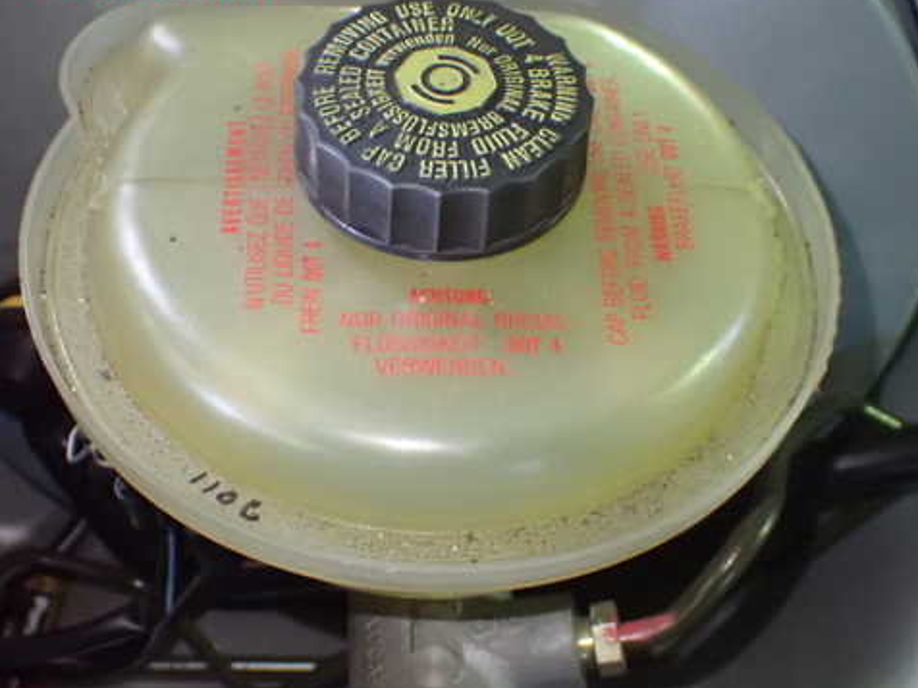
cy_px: 393
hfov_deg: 30.7
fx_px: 1671
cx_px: 486
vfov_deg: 23.3
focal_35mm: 63
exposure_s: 1/50
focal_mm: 9.01
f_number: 3.2
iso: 1600
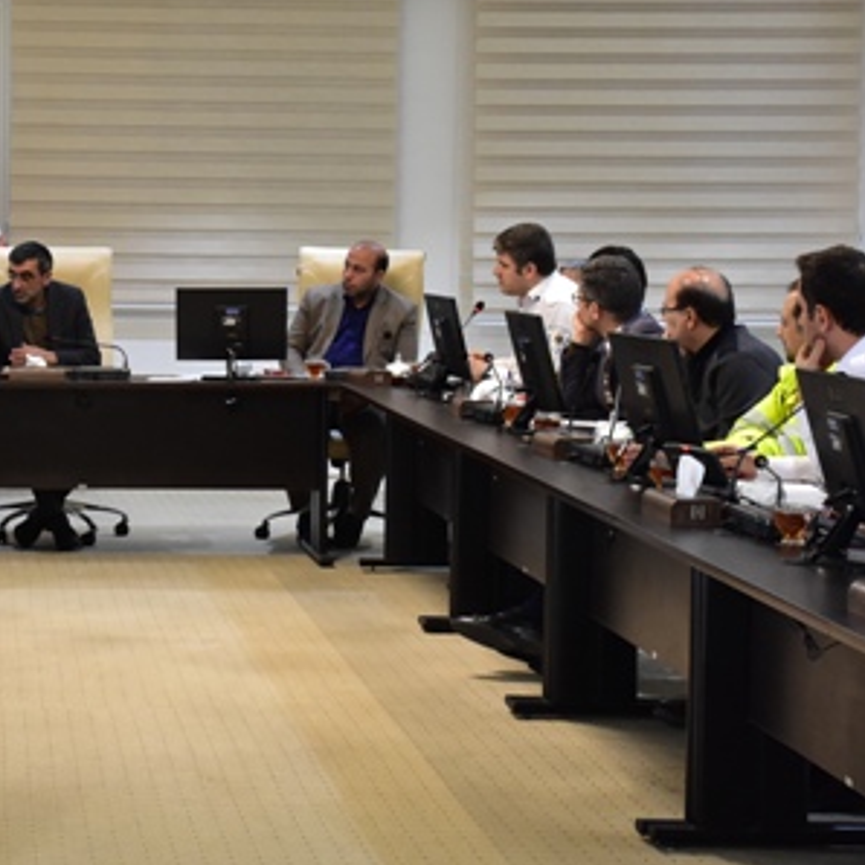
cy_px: 295
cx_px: 134
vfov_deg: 18.6
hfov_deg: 18.5
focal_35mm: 93
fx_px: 2629
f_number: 6.3
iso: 1600
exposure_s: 1/100
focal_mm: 34
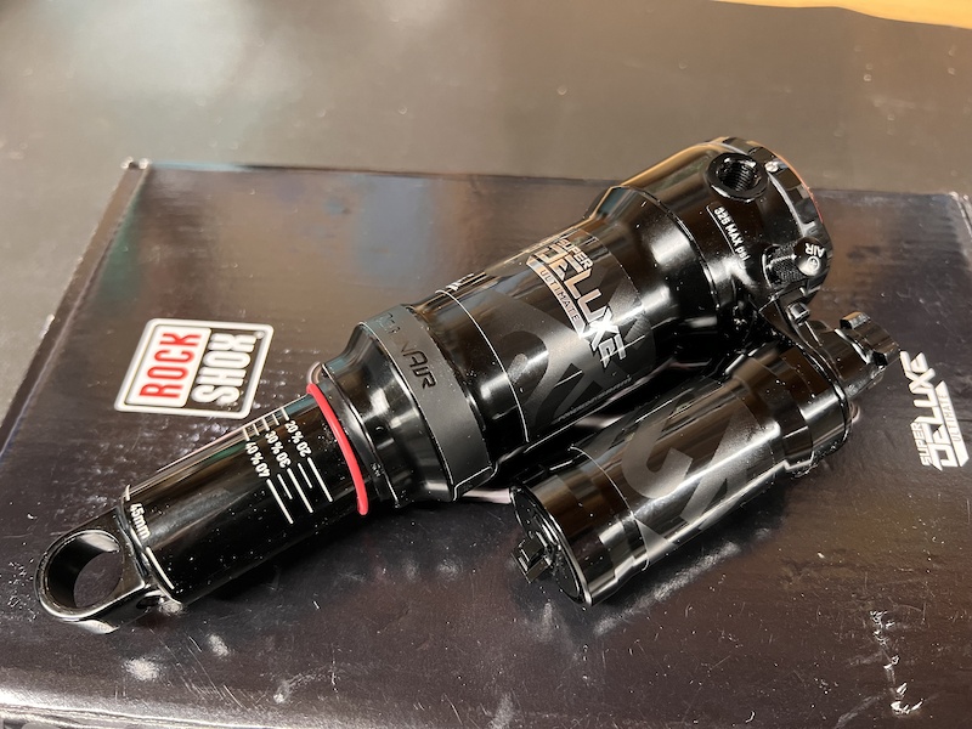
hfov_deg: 67.3
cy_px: 364
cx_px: 486
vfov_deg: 53.1
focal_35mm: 26
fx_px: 730
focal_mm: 5.7
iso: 400
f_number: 1.5
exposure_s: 1/40
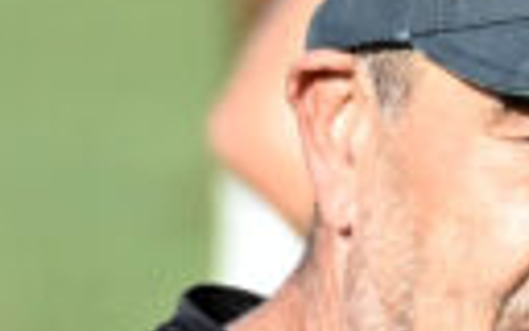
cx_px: 281
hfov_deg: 0.4
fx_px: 70398
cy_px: 325
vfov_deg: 0.3
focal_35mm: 4883
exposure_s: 1/2000
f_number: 4
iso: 560
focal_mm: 400
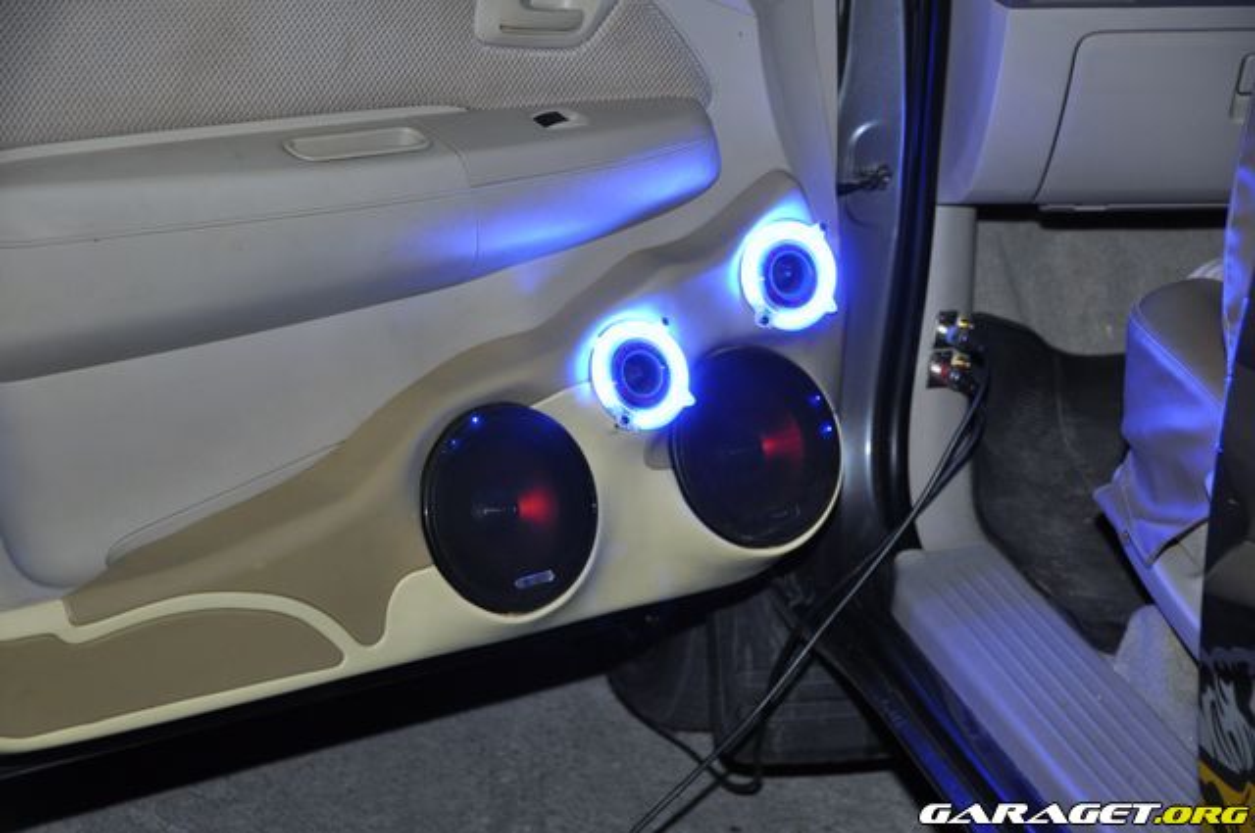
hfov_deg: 18.2
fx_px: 3917
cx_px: 628
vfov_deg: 12.1
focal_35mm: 112
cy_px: 416
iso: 800
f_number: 5
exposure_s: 1/60
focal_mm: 75
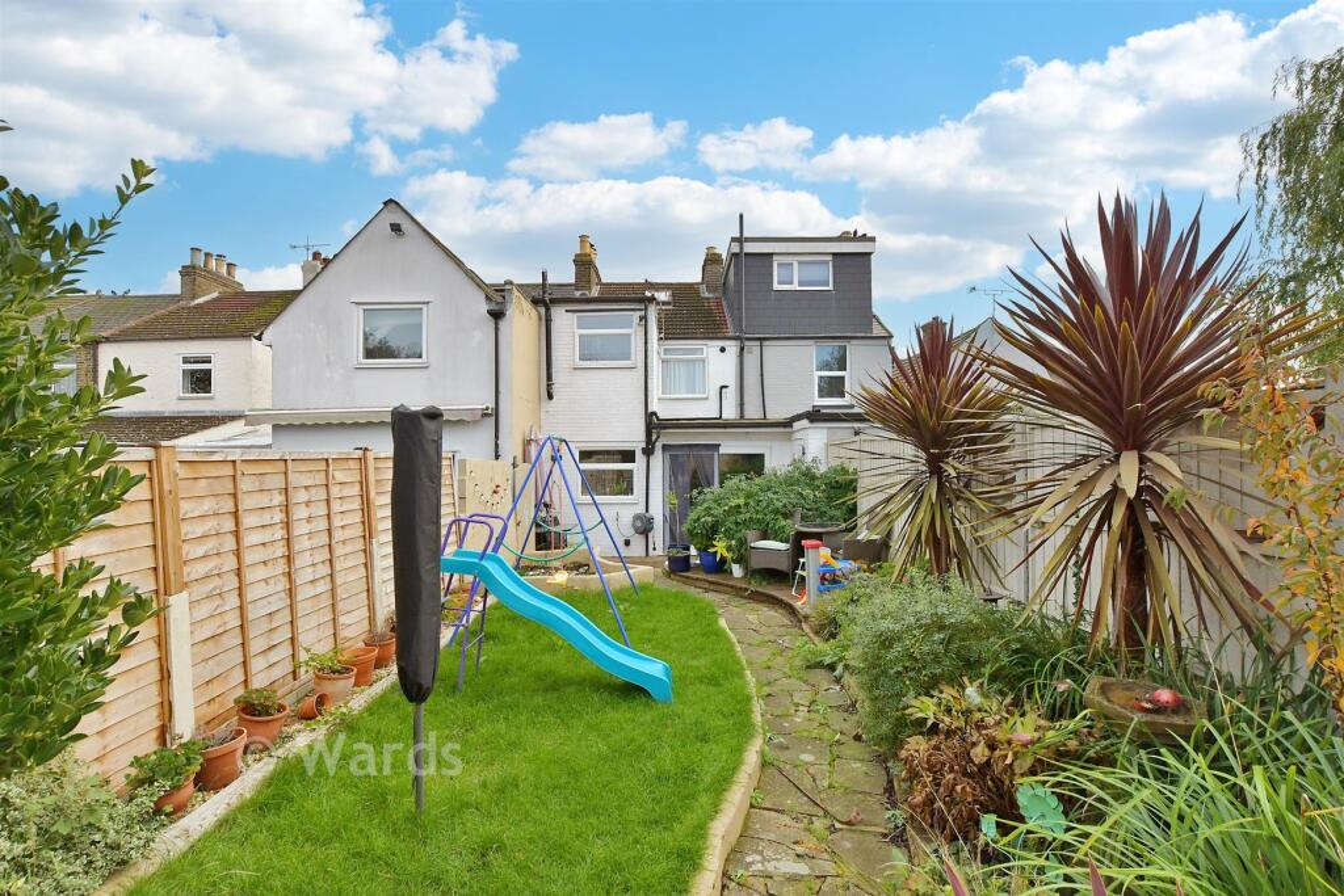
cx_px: 672
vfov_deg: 77.3
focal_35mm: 15
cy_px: 448
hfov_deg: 100.4
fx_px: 560
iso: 1250
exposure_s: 1/640
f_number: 9
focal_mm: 10
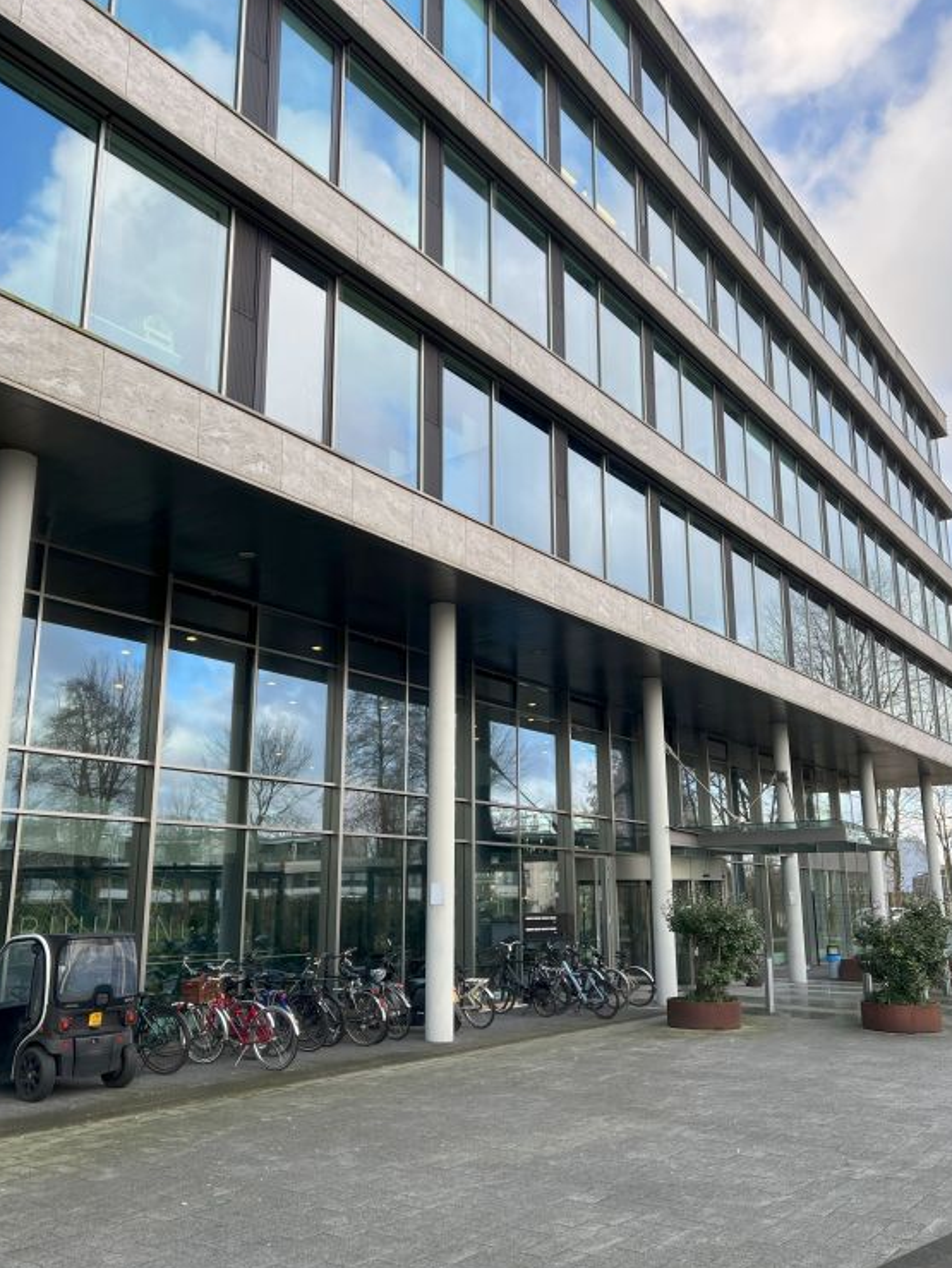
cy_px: 622
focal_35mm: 30
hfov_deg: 46.8
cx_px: 506
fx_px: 1099
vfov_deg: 59.9
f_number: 1.5
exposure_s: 1/567
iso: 50
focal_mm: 5.7
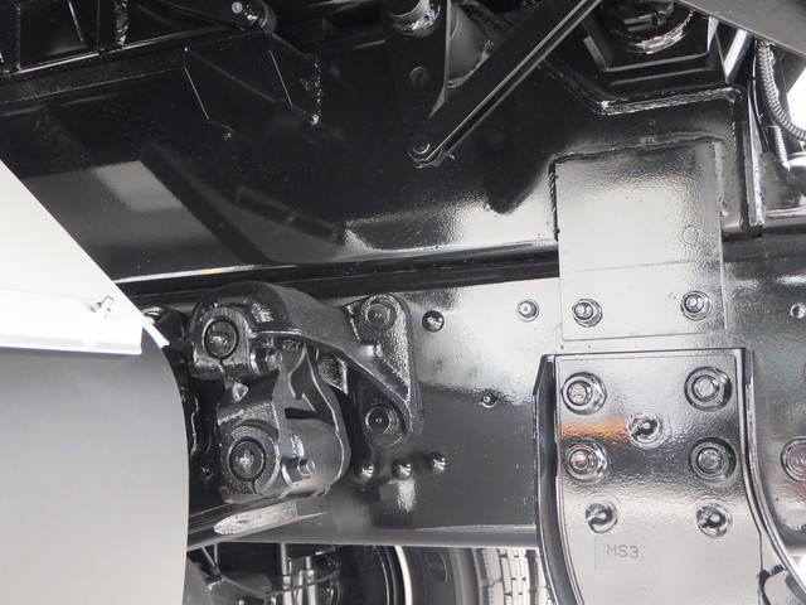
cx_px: 403
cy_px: 302
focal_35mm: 42
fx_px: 978
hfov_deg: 44.8
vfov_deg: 34.3
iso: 500
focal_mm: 7.5
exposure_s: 1/50
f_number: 4.2
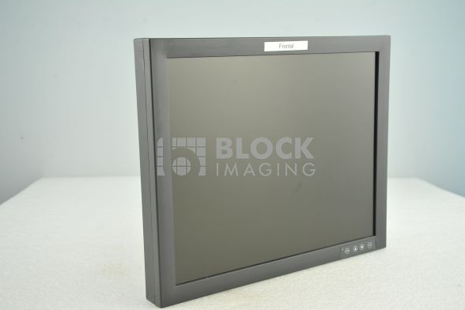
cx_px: 236
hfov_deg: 38.9
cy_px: 157
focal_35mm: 51
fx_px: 659
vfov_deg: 26.5
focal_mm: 50
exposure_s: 1/100
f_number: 7.1
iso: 800
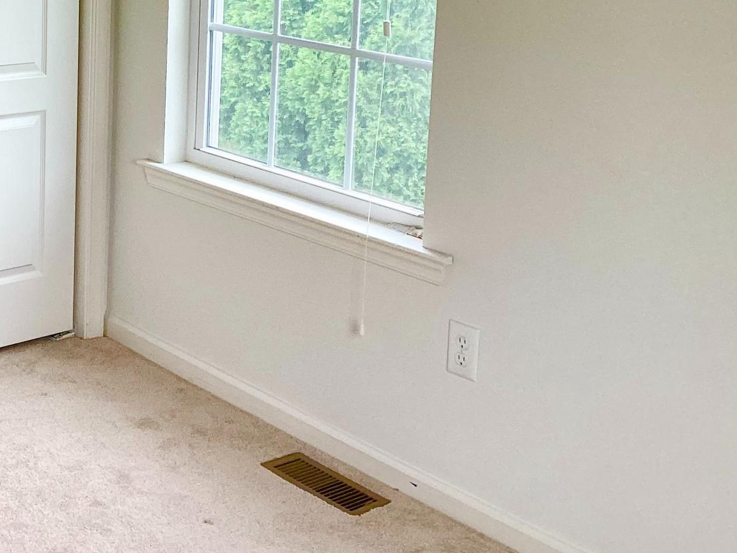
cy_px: 61
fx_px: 1235
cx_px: 73
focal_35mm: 58
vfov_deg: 24.5
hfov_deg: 31.7
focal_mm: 3.3
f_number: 2.4
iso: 50
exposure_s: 1/120
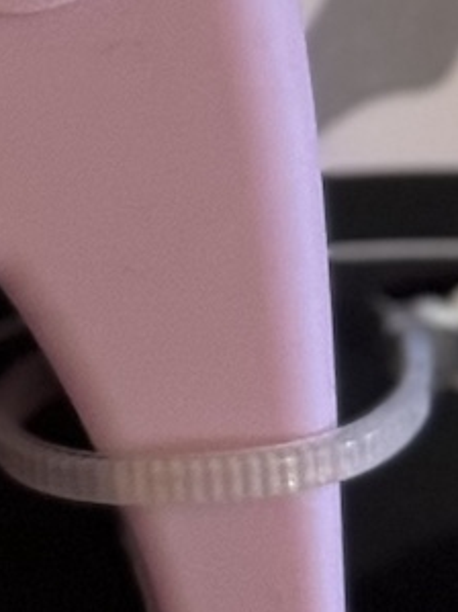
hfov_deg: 4.6
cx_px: -239
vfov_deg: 6.0
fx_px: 5667
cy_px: -577
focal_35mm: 321
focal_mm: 6.76
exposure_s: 1/30
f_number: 1.78
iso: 400
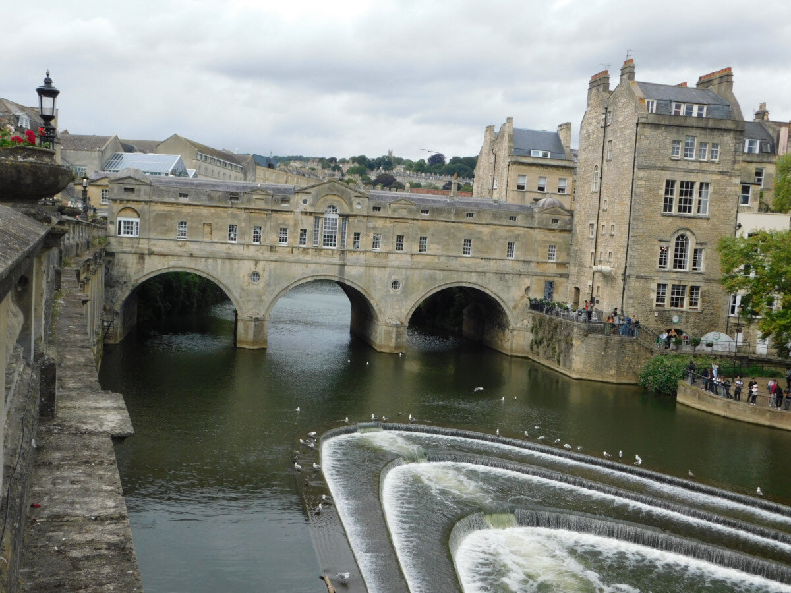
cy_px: 296
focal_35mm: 36
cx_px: 396
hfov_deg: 51.4
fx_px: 823
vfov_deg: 39.7
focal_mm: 6.3
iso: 125
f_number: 3.5
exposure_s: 1/1000
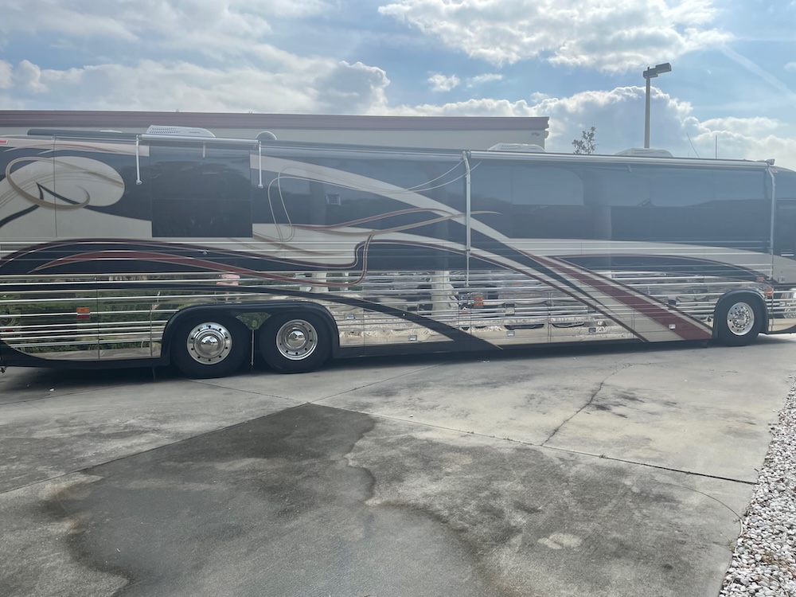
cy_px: 298
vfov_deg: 53.1
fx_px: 598
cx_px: 398
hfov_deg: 67.3
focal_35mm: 26
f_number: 1.6
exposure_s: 1/2959
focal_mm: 4.2
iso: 32
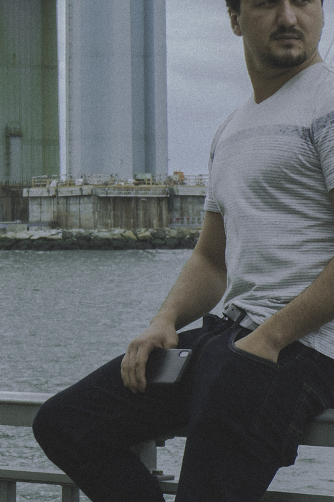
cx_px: 194
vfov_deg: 12.0
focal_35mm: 171
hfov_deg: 8.0
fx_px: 2382
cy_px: 311
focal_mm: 69
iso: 100
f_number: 22
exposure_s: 1/25
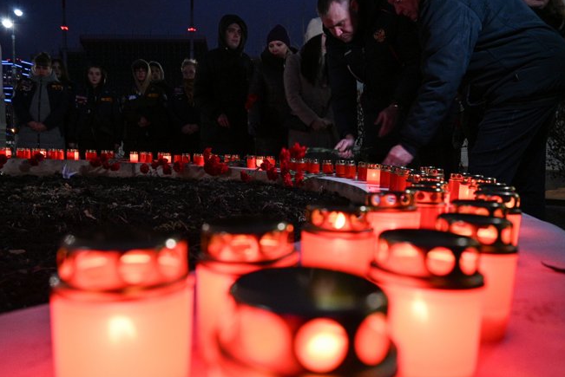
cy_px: 202
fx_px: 440
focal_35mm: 28
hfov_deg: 65.4
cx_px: 273
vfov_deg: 46.4
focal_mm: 16
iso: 1600
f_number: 4
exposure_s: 1/60
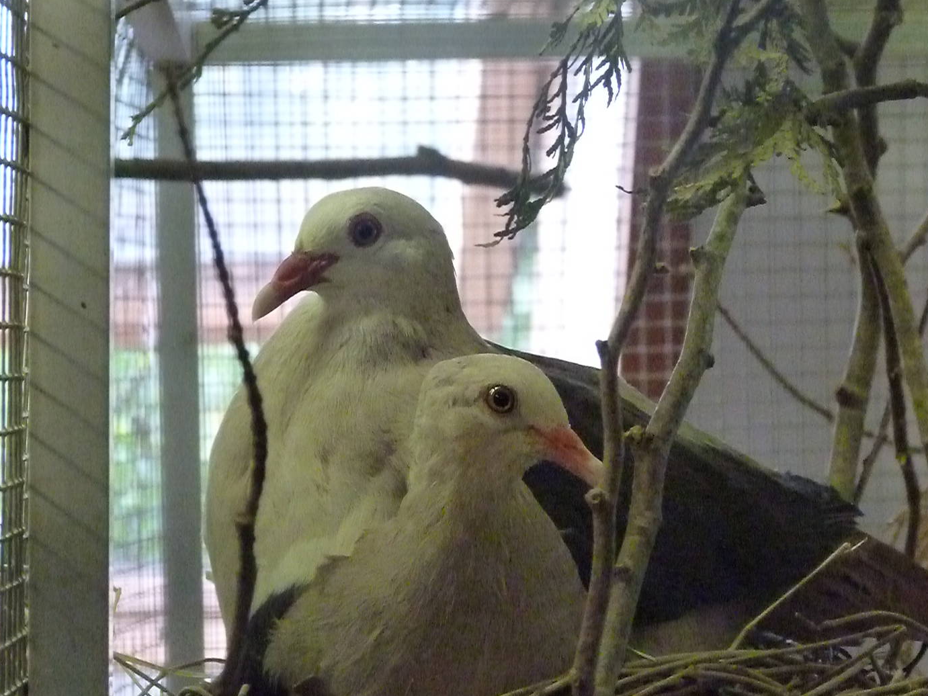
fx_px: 4317
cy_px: 386
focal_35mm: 161
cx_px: 431
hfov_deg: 12.3
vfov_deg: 9.2
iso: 2500
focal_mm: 25
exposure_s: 1/125
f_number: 4
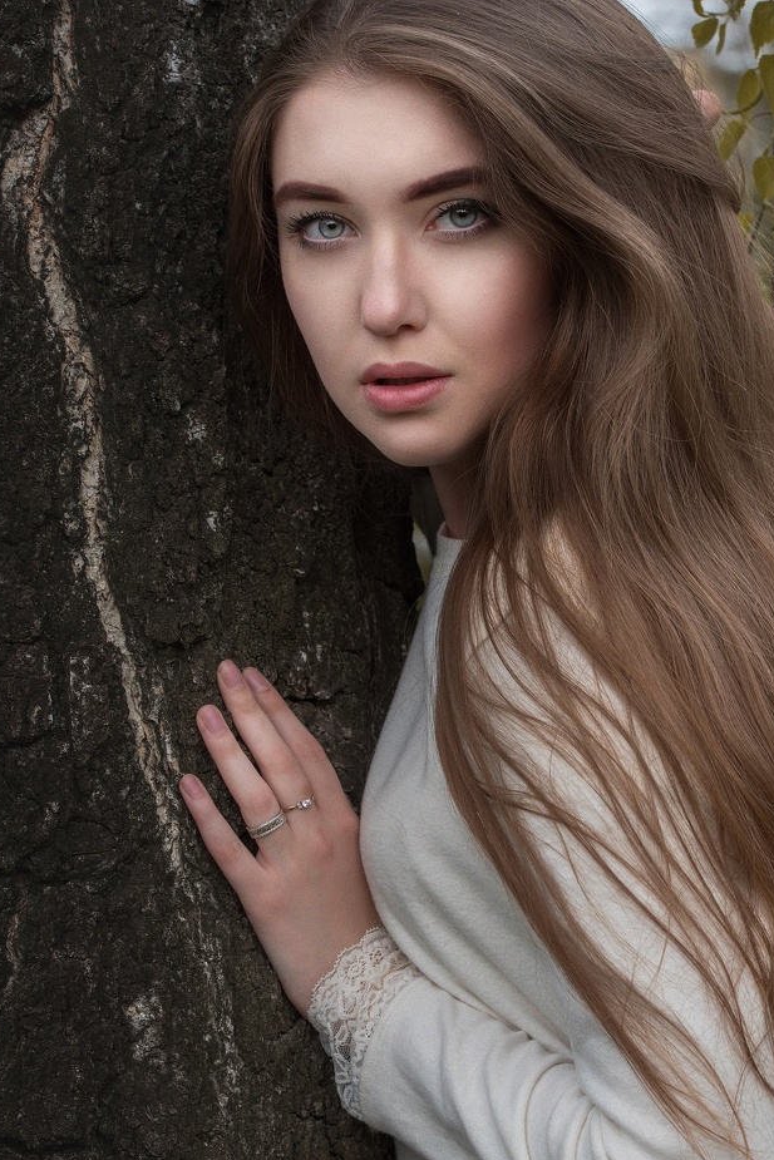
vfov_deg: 19.2
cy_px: 736
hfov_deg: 12.9
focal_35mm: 106
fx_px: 3417
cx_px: 530
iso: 250
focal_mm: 70
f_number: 8
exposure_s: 1/200
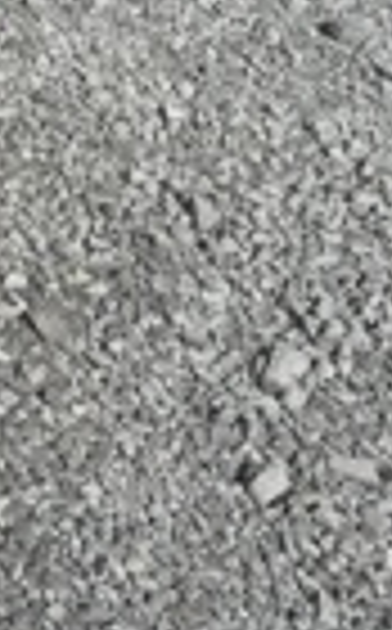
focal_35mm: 126
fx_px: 2163
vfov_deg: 15.3
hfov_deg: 8.4
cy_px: -328
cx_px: -856
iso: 50
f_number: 2.2
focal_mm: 3.46
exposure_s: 1/1653
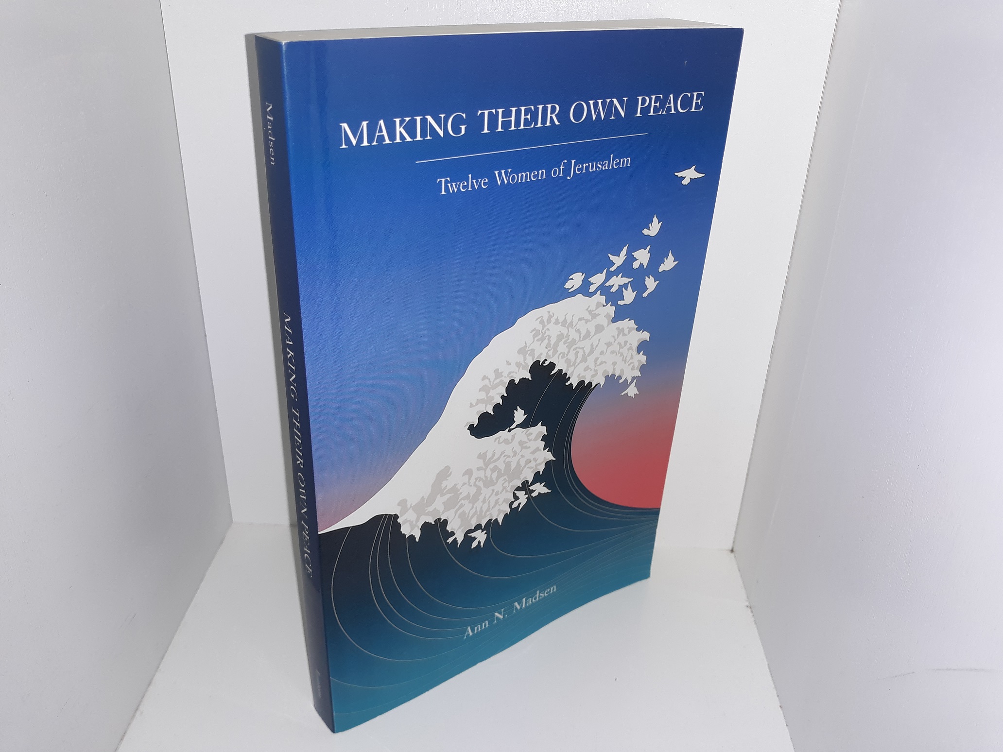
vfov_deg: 49.7
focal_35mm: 28
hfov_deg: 63.4
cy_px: 376
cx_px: 502
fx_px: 811
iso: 40
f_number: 1.7
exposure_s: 1/122
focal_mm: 3.7
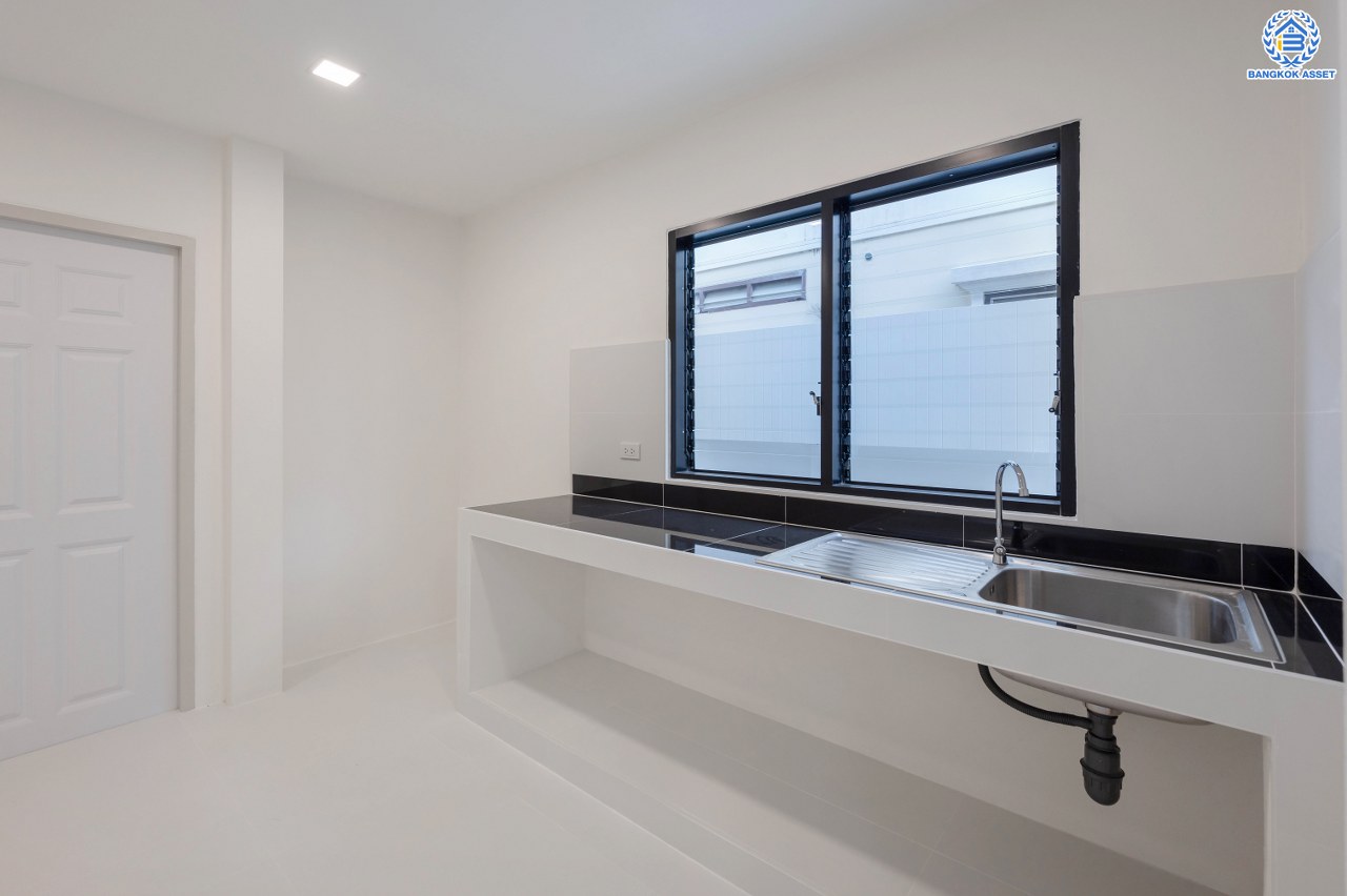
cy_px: 448
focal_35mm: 16
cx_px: 674
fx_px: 580
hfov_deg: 98.6
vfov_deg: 75.4
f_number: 5.6
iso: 100
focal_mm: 15.5
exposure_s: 1/100
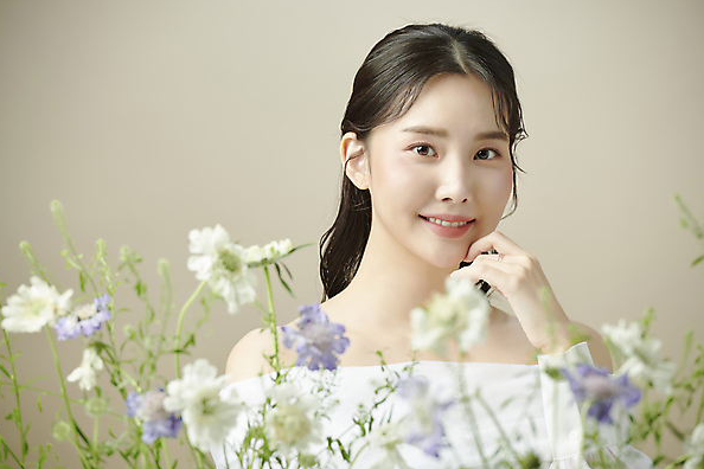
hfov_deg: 10.2
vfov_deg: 6.8
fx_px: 3950
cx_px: 350
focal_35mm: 202
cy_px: 234
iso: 64
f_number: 5.6
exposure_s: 1/125
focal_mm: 200
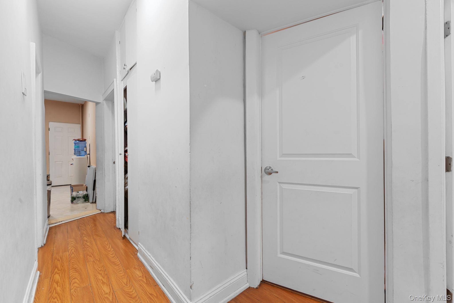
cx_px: 227
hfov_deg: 104.3
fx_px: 177
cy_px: 152
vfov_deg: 81.2
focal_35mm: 14
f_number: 10
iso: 320
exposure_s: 1/1.25
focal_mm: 14
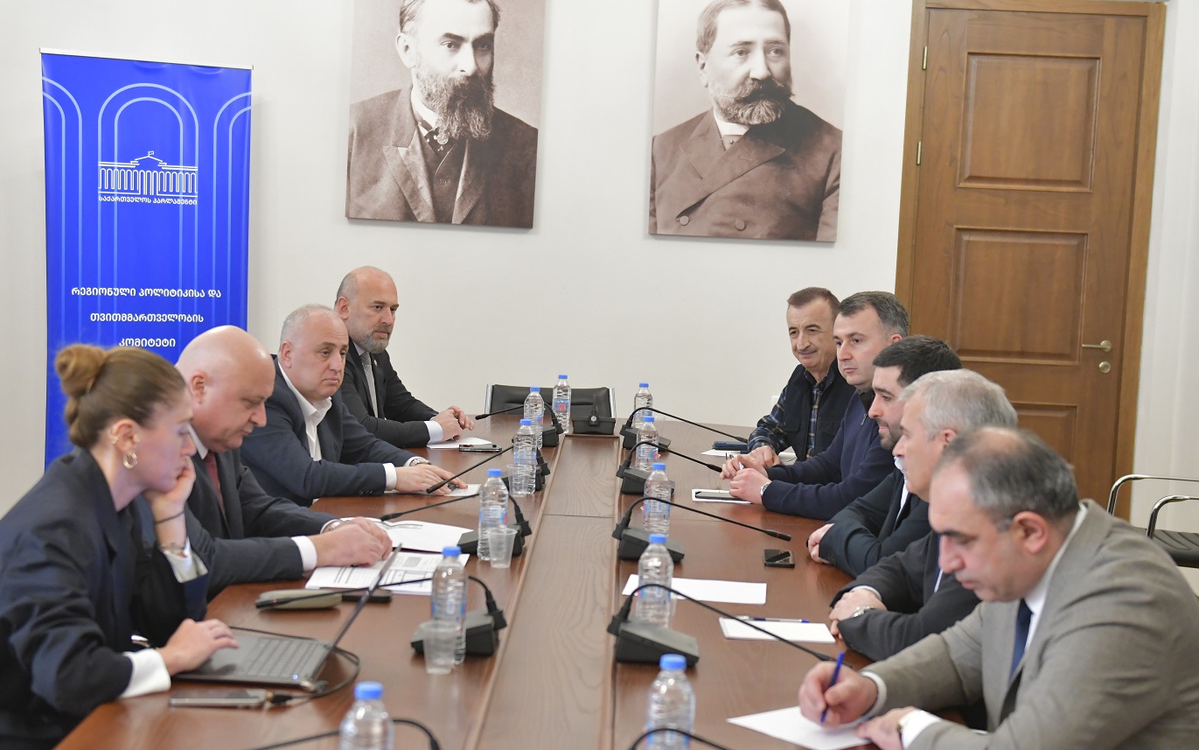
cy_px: 391
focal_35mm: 59
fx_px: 1928
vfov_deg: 22.0
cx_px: 605
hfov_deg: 34.5
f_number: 2.8
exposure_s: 1/125
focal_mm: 38
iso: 2500
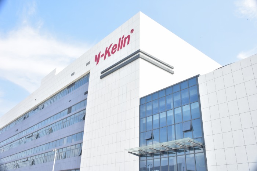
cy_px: 86
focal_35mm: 34
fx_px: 243
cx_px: 128
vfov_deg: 38.8
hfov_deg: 55.8
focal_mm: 34
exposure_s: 1/100
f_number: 25
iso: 1100
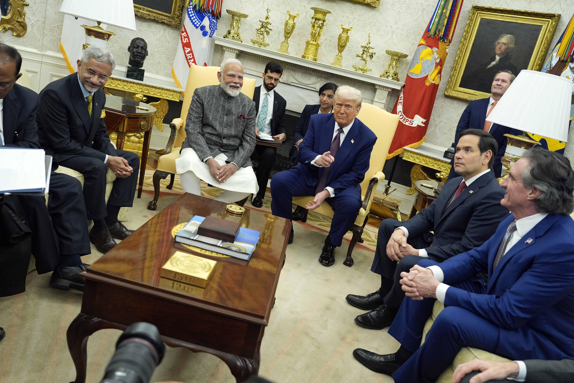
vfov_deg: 46.4
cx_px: 287
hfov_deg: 65.5
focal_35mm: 28
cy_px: 192
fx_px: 446
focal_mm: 28
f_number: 3.5
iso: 2500
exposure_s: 1/320
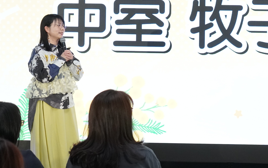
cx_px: 271
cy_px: 52
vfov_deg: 10.1
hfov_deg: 15.7
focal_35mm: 130
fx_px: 950
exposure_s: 1/200
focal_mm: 63
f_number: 7.1
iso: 5000
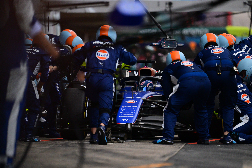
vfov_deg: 2.5
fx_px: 3920
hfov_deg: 3.7
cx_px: 126
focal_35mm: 560
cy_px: 84
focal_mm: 560
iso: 800
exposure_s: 1/1000
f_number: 4.5
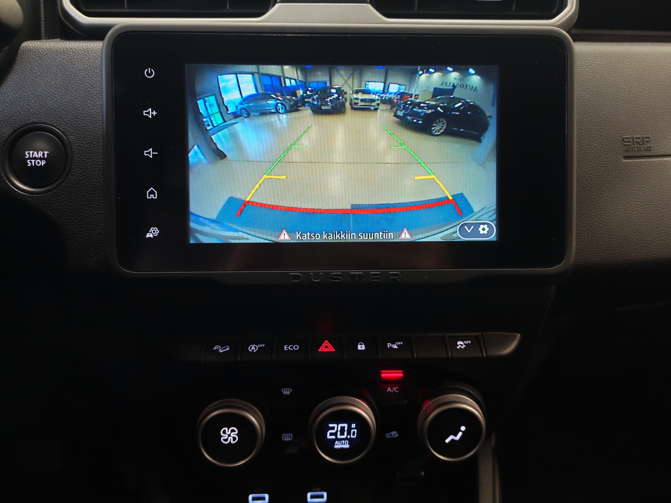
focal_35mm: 32
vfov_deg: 44.2
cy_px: 252
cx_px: 336
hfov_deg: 56.8
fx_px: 620
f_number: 1.9
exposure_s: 1/50
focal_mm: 6.12
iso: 1000
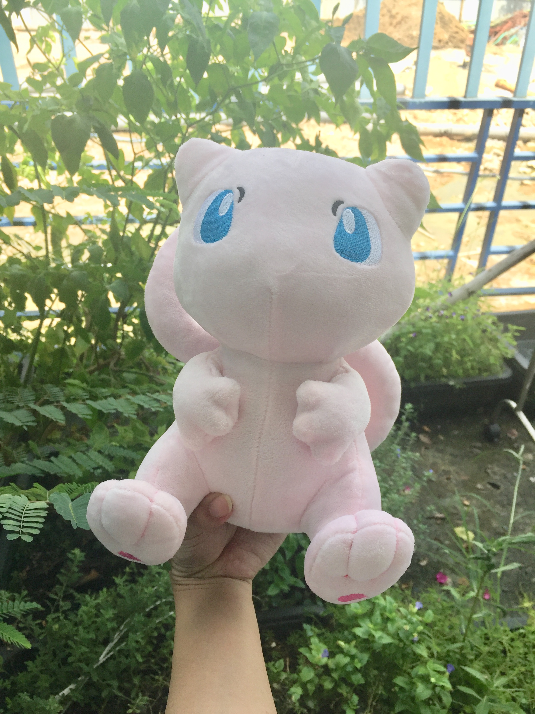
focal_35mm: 29
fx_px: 598
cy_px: 357
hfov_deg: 48.2
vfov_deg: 61.7
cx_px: 268
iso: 32
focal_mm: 4.15
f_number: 2.2
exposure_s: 1/444
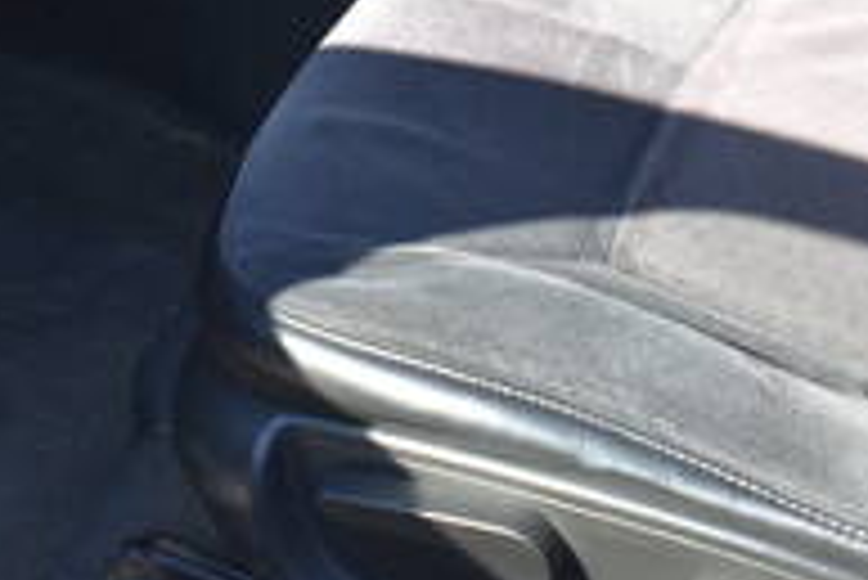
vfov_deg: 13.5
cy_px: -324
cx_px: 472
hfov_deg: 21.4
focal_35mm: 95
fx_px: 2292
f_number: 5.6
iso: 200
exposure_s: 1/160
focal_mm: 20
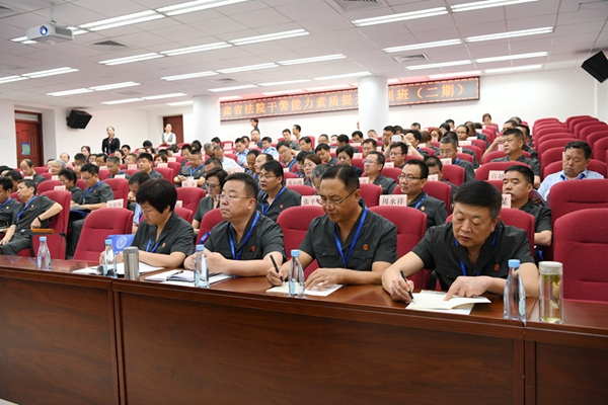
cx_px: 304
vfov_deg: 42.3
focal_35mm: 31
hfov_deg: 60.3
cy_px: 202
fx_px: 524
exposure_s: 1/60
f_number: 4
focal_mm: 31
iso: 1000
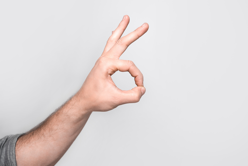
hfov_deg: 28.8
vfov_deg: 19.5
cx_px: 124
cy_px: 83
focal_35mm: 70
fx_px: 482
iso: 100
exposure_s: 1/200
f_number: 8
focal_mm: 70
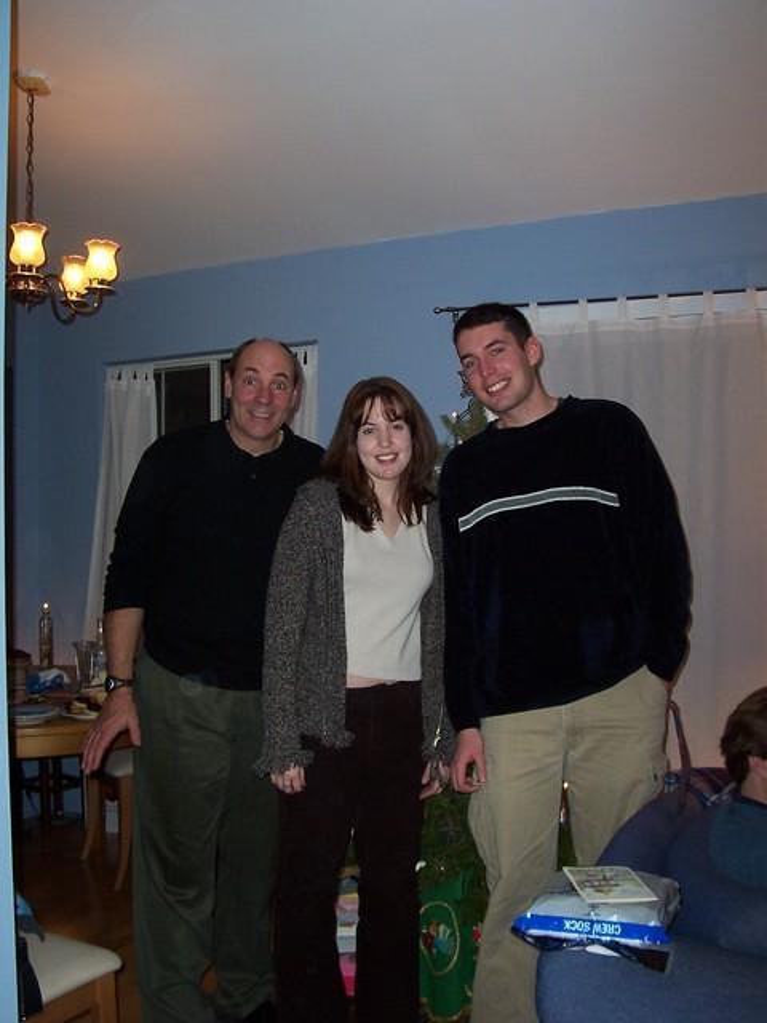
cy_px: 512
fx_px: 1093
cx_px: 384
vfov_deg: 50.1
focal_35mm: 37
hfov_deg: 38.7
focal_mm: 5.6
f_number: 2.8
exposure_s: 1/60
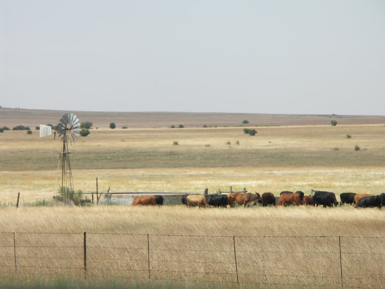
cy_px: 144
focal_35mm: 200
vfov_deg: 7.4
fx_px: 2224
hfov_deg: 9.9
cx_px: 192
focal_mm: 50.8
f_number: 5
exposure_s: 1/400
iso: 50
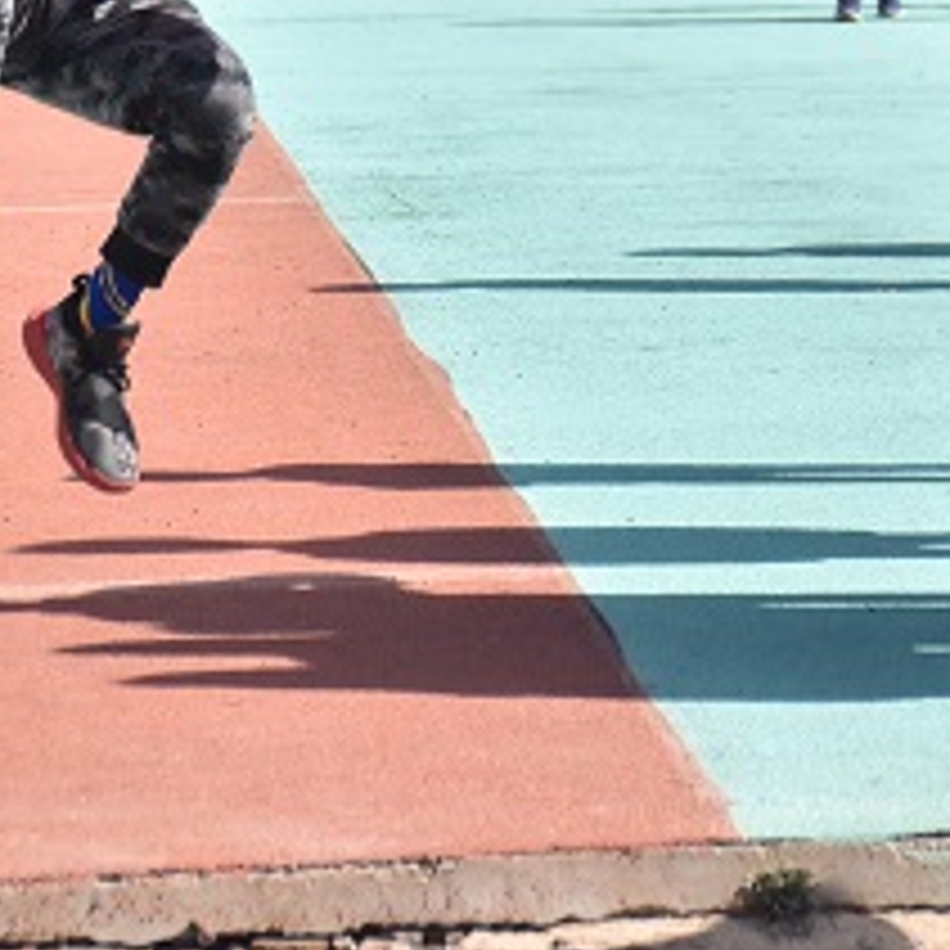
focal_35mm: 271
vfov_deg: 6.4
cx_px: 468
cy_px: 27
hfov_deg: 6.5
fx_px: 8414
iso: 1000
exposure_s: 1/4000
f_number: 5.6
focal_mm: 70
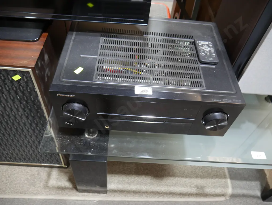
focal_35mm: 28
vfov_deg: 49.8
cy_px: 102
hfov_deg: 63.4
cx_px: 136
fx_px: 220
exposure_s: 1/60
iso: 800
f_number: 3.5
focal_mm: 14
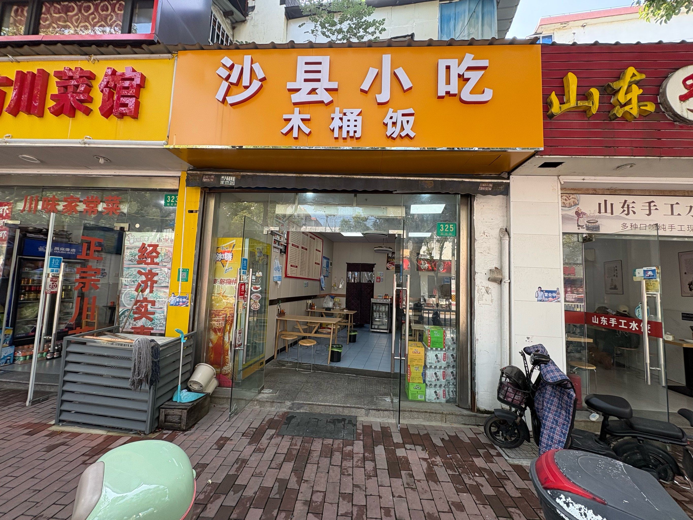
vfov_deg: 85.7
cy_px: 260
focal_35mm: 14
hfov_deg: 102.1
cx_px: 346
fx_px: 280
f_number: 2.2
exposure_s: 1/145
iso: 64
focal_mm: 2.22
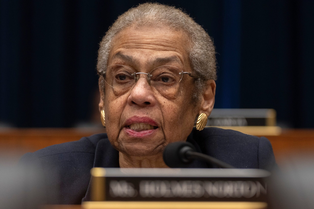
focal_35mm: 204
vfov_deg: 6.7
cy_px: 104
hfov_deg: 10.1
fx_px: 1779
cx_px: 157
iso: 2000
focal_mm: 136
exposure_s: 1/500
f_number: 2.8
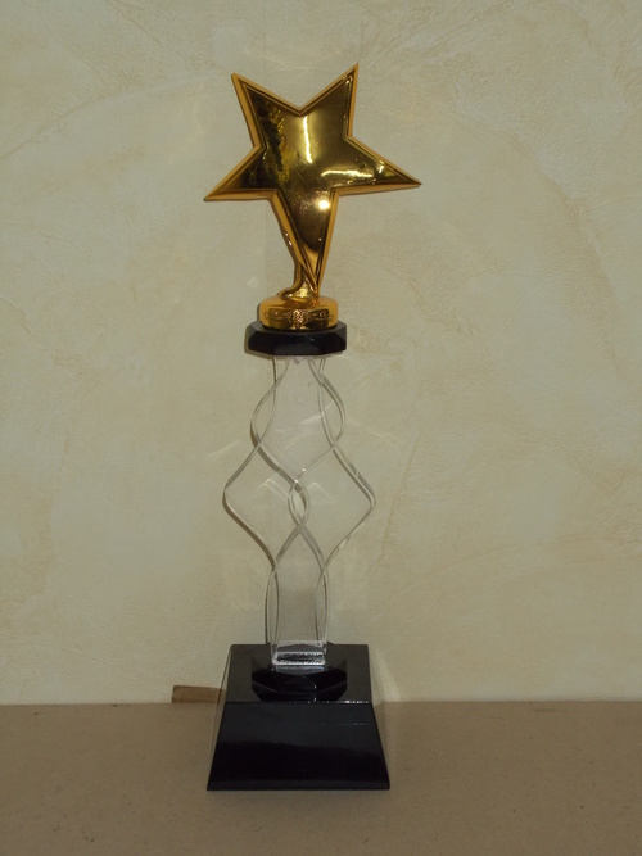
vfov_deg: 25.7
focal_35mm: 76
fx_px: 1880
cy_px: 428
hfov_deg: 19.4
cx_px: 321
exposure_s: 1/60
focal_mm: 13.5
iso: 200
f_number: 5.8
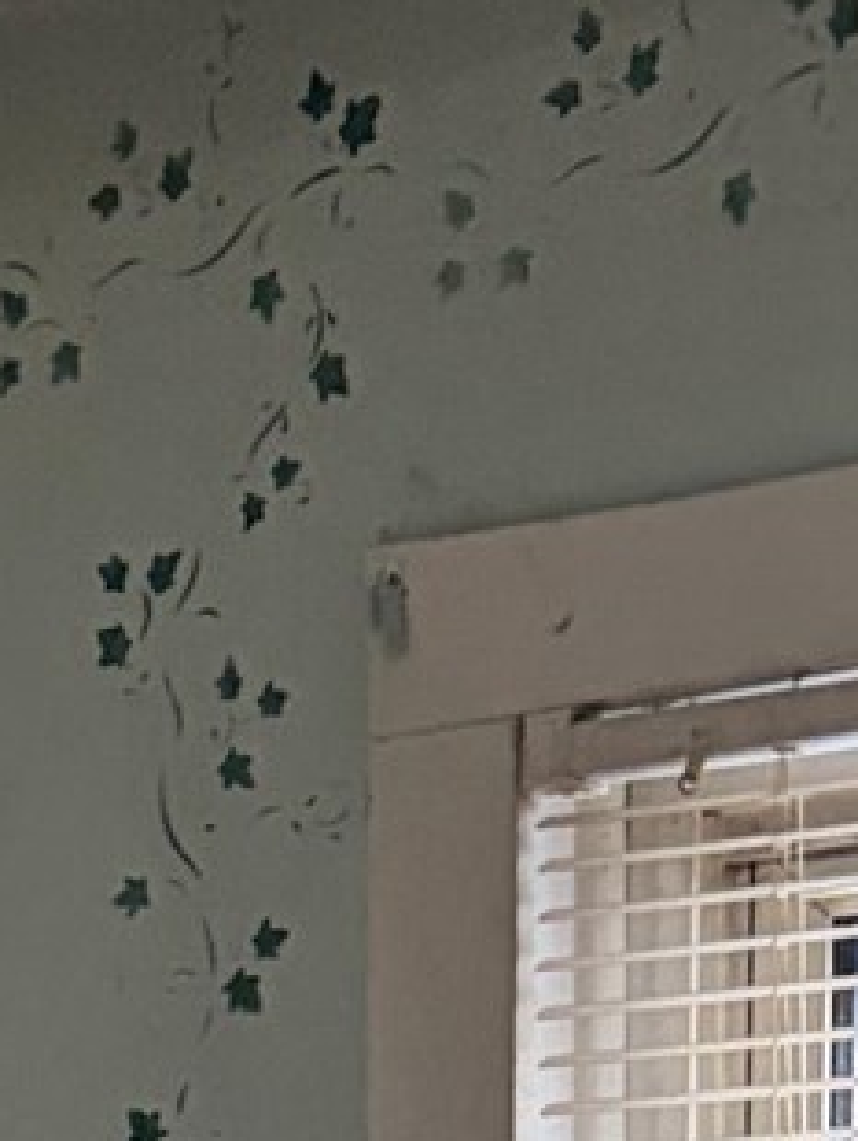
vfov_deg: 8.5
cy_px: 3504
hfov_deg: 7.5
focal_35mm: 193
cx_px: -545
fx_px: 6370
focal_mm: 5.96
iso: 320
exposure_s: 1/60
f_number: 1.6
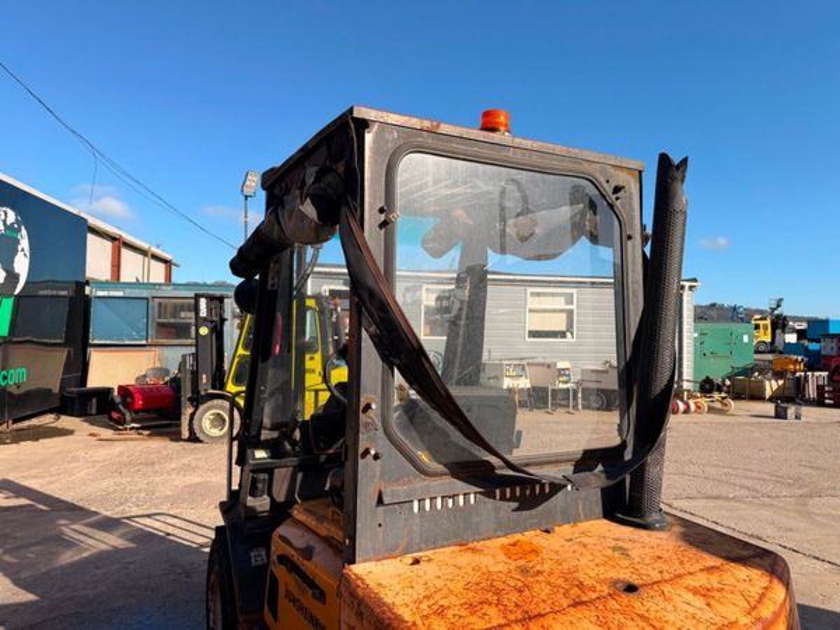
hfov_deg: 71.6
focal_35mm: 24
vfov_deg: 56.8
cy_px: 315
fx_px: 582
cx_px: 420
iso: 80
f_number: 1.78
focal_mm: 6.76
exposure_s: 1/3759
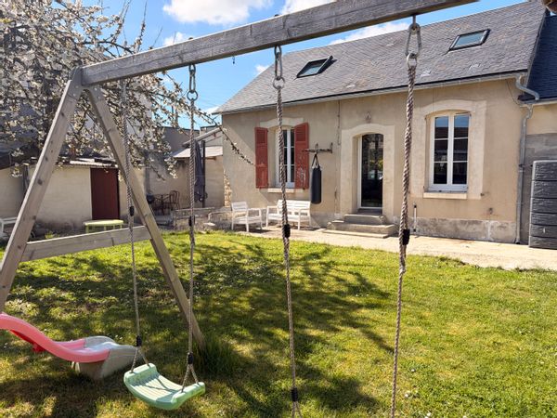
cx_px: 278
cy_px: 209
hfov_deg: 67.3
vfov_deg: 53.1
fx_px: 418
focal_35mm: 26
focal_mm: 5.96
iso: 50
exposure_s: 1/2141
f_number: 1.6
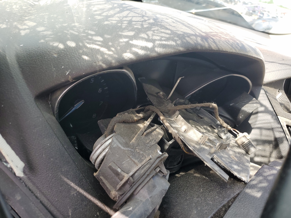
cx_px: 146
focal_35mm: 26
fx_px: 219
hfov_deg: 67.3
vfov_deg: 53.1
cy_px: 109
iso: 50
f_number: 1.5
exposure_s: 1/333
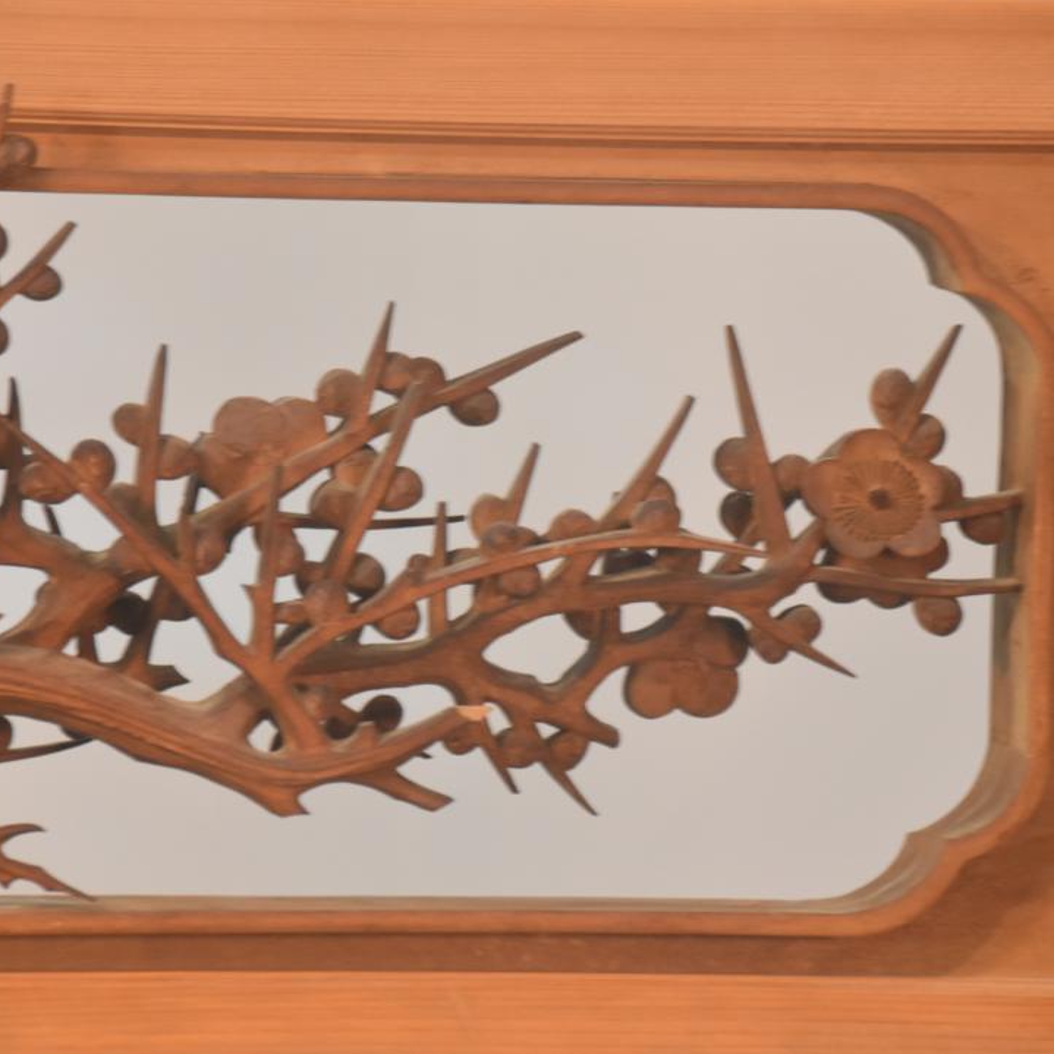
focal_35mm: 250
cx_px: 523
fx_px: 8612
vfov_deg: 7.0
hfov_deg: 7.0
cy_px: 527
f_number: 6
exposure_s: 1/60
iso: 2000
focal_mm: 130
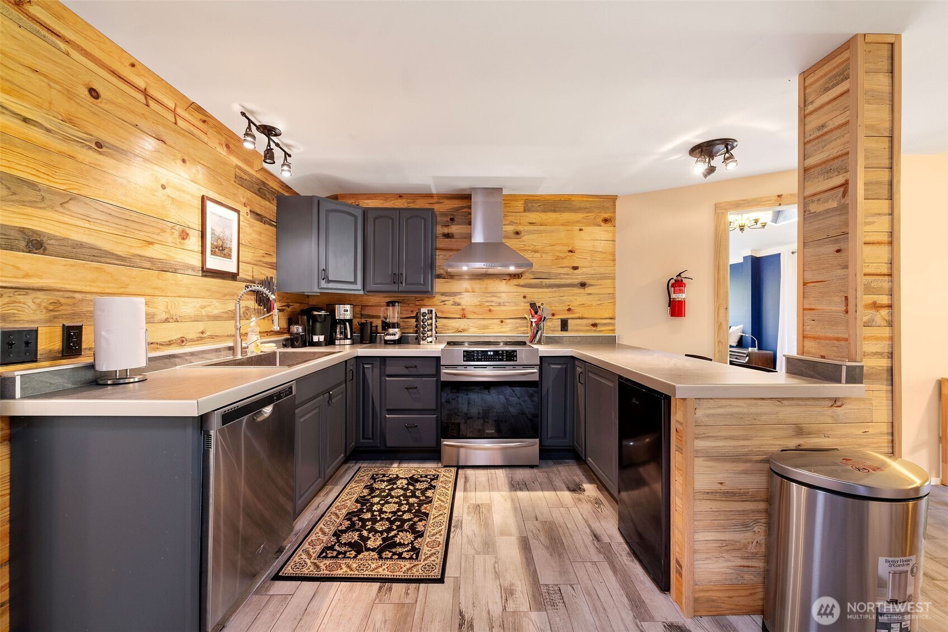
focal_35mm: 14
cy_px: 316
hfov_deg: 104.3
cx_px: 474
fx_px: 369
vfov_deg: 81.2
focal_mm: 14
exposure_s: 1/2.5
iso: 400
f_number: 5
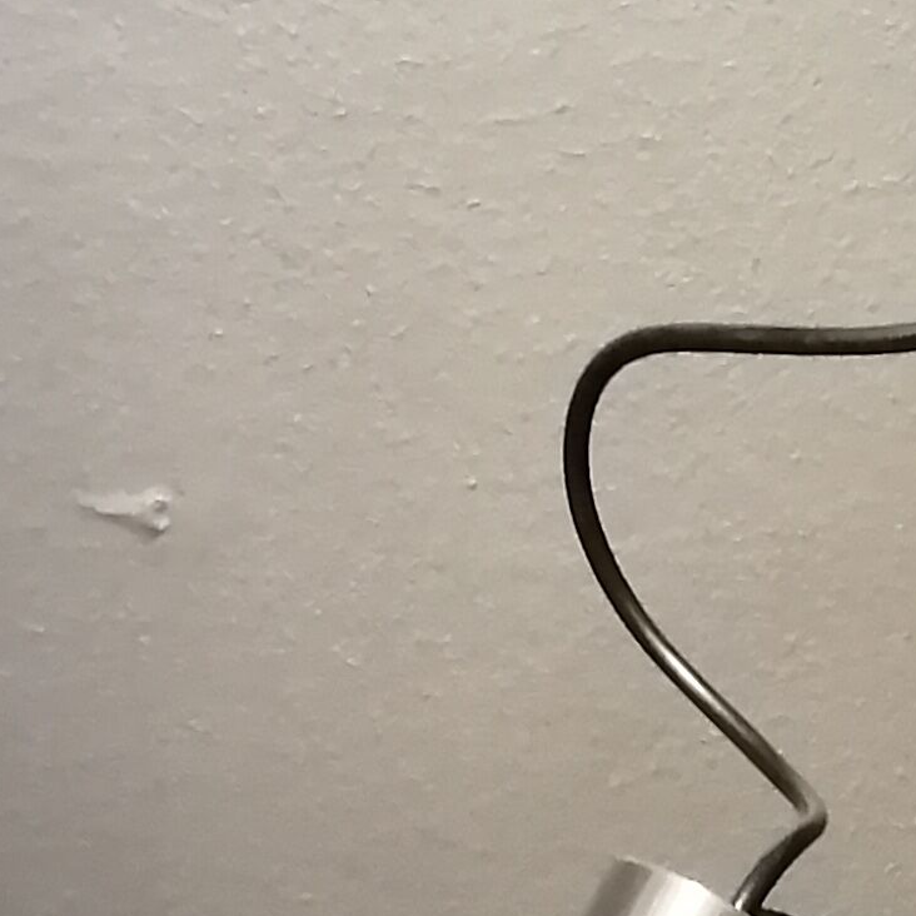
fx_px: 5000
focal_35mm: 167
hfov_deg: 10.3
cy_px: 2514
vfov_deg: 9.0
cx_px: 1174
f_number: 1.8
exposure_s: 1/25
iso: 320
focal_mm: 3.95
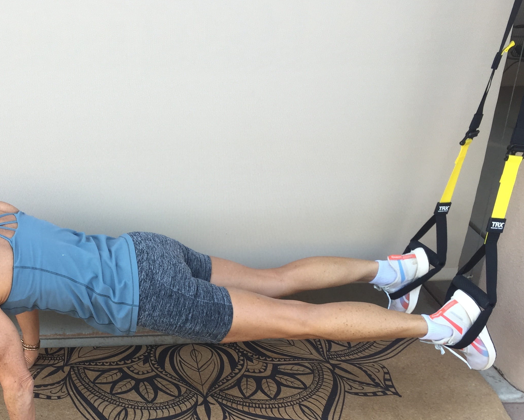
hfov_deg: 40.3
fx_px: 698
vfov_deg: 33.0
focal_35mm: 45
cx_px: 150
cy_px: 298
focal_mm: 4.15
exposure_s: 1/124
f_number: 2.2
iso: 32
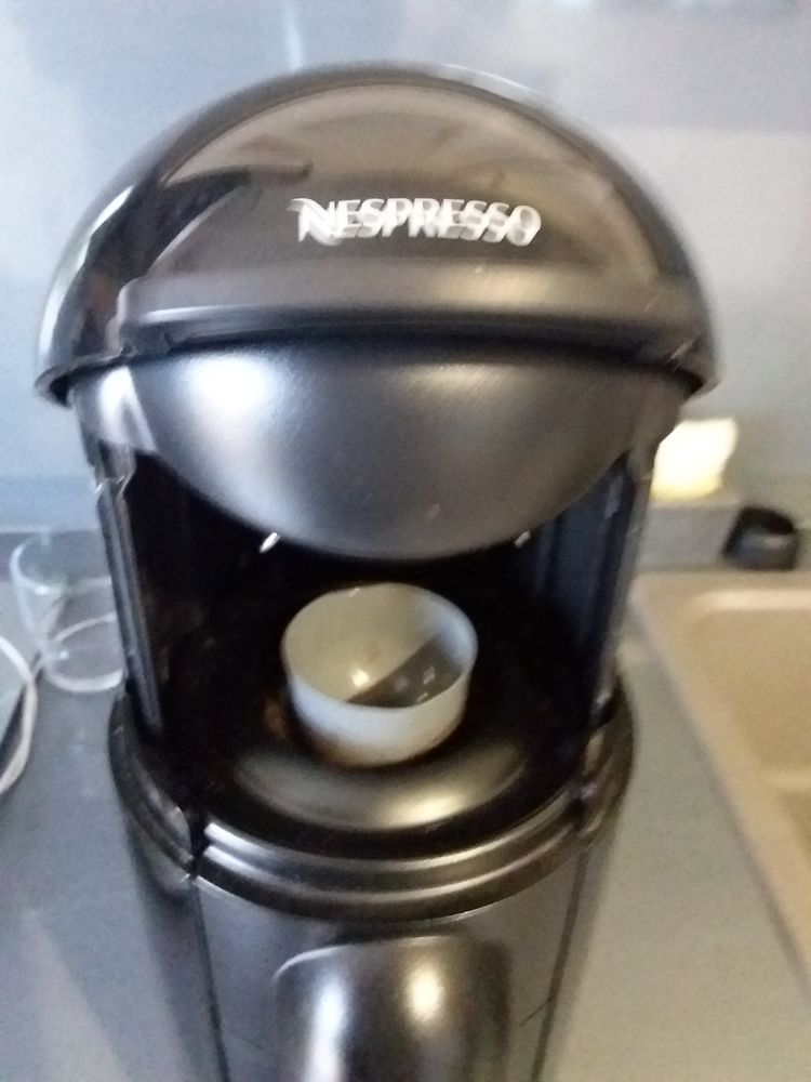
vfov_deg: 65.3
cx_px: 406
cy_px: 541
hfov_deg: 51.4
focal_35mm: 27
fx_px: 843
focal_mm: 2.91
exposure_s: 1/17
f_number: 1.9
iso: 800
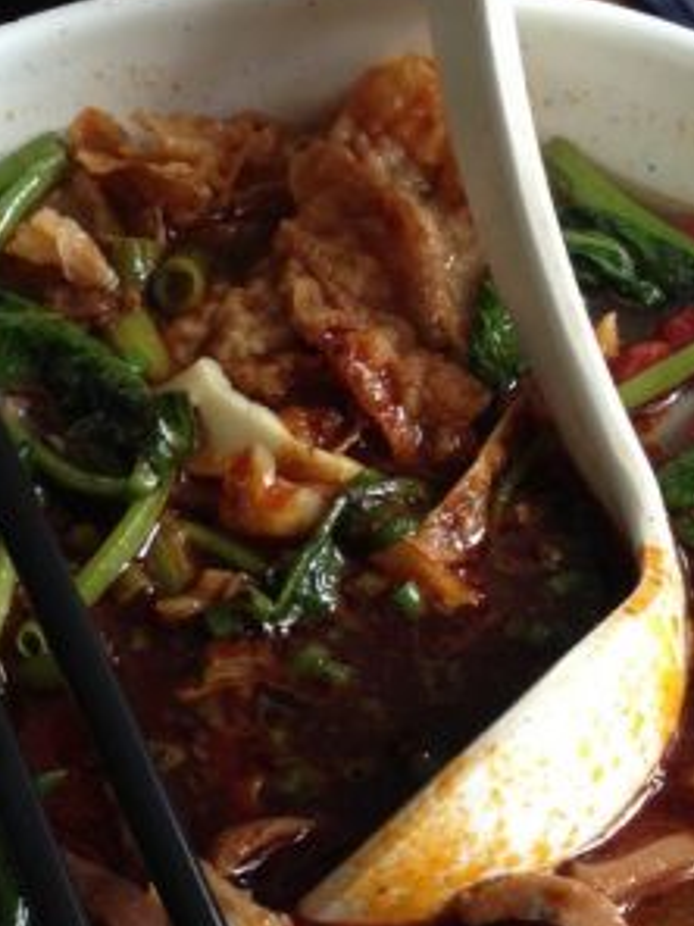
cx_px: 339
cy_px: 651
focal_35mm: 78
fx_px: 2085
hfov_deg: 18.9
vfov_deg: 24.8
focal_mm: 4.13
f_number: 2.4
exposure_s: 1/24
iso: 50
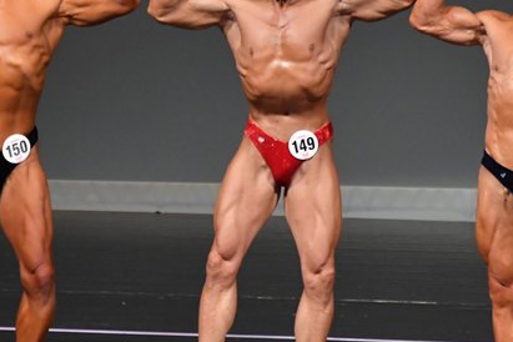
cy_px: 144
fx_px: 8464
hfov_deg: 3.5
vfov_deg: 2.3
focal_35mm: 594
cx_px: 243
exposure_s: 1/400
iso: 4000
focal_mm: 210
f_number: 5.6
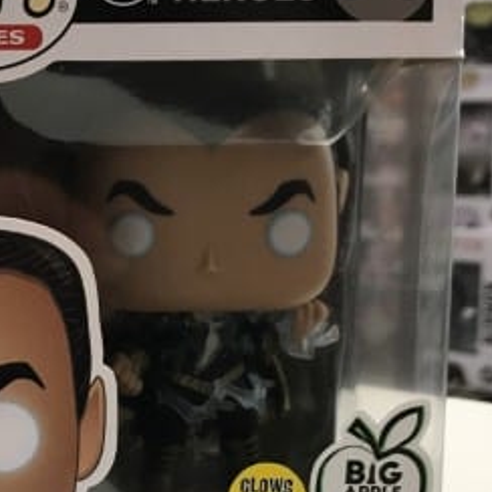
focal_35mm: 65
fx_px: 1045
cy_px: 290
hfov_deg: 26.1
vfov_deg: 26.4
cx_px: 113
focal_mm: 3.99
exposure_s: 1/17
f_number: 1.8
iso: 40
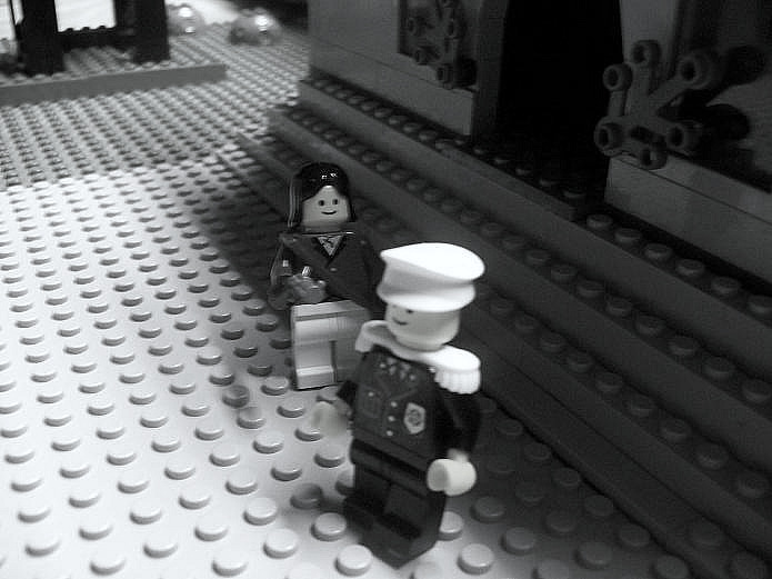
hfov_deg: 51.4
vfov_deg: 39.6
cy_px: 290
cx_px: 386
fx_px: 803
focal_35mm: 36
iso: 160
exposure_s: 1/8
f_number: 2.7
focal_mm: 6
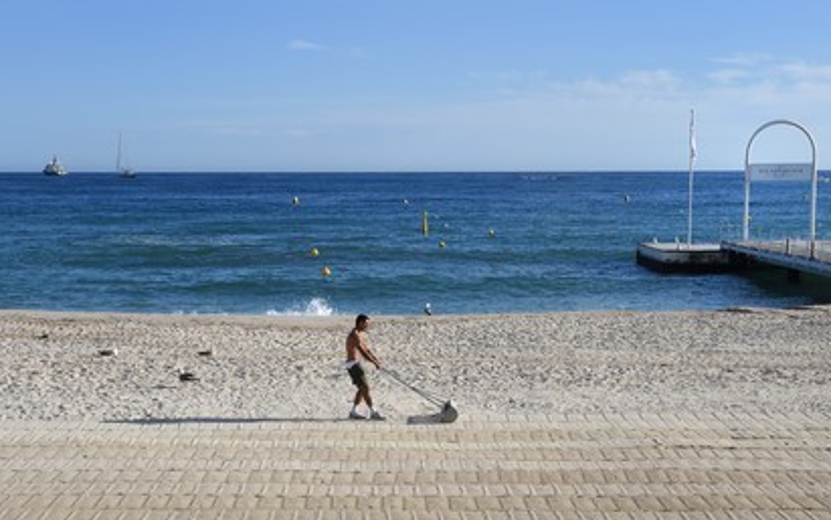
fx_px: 1133
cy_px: 255
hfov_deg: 40.3
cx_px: 419
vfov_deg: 25.8
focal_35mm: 50
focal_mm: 48
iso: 200
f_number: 14
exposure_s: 1/250
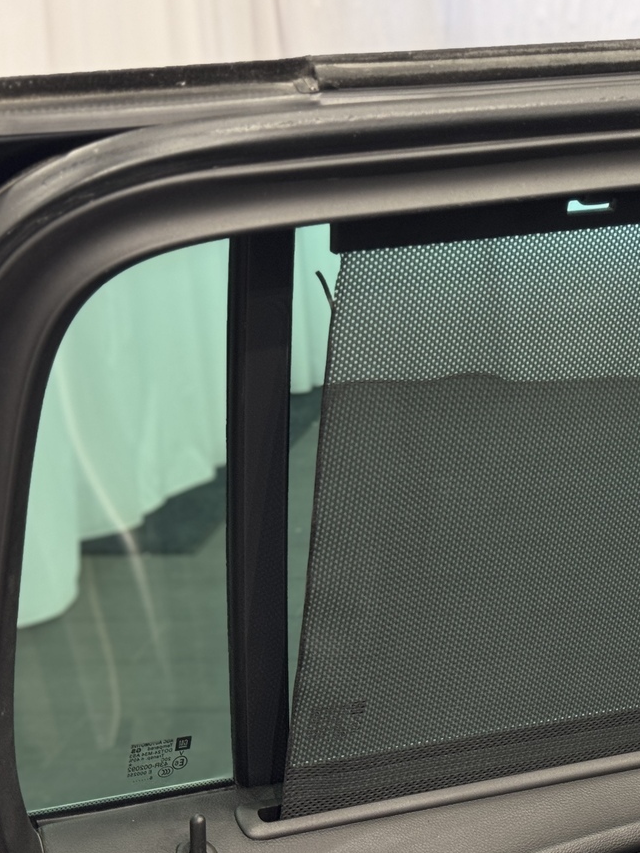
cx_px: 718
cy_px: 469
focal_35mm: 81
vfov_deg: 24.1
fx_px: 1996
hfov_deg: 17.5
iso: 64
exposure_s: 1/50
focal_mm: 6.76
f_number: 1.78
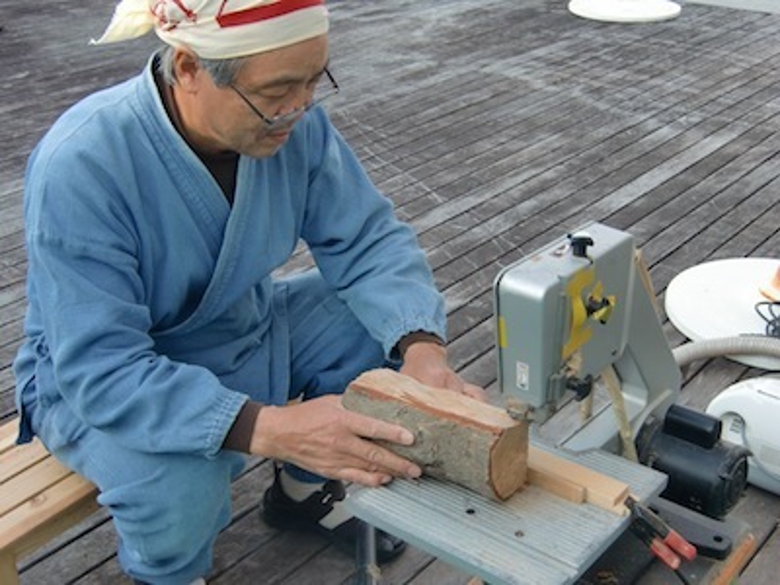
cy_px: 292
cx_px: 390
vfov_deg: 30.9
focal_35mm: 47
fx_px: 1059
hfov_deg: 40.4
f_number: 4
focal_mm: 8.4
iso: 64
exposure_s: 1/100
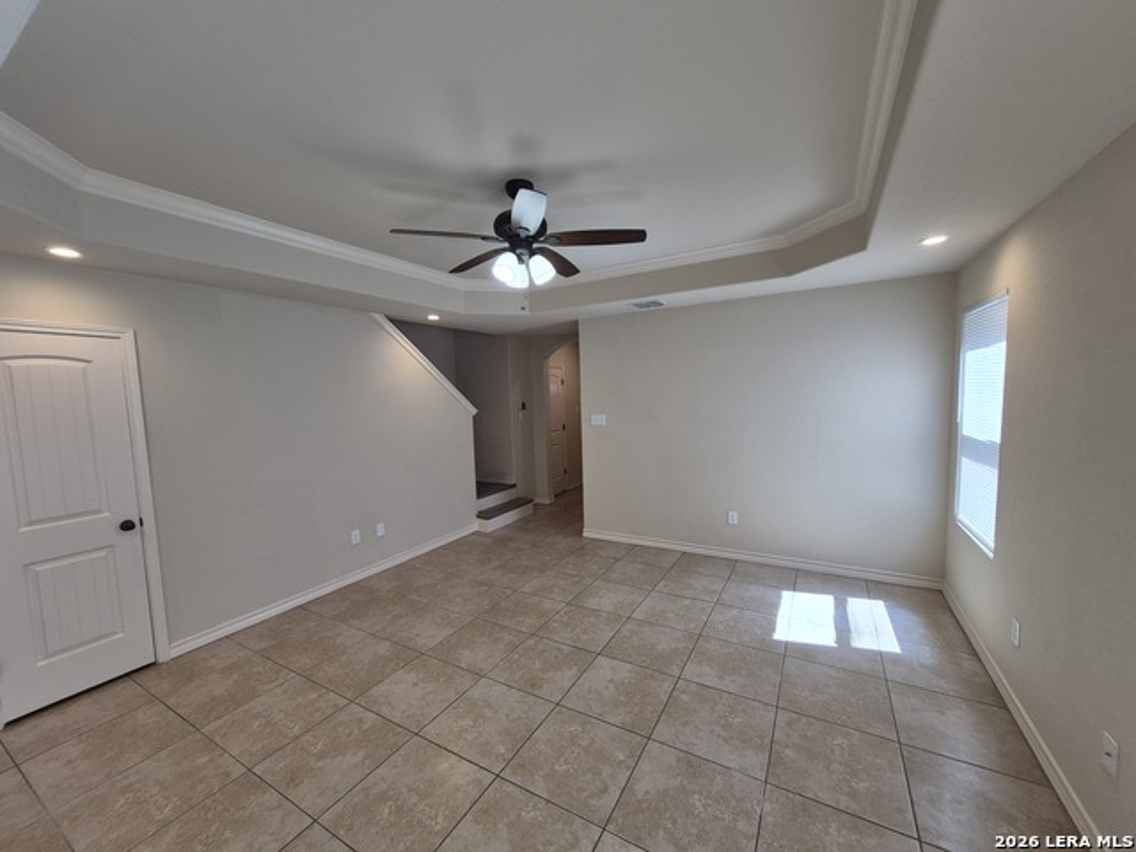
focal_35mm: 13
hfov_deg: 106.2
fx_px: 427
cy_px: 426
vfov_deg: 89.9
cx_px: 568
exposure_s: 1/60
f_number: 2.2
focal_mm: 1.74
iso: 50
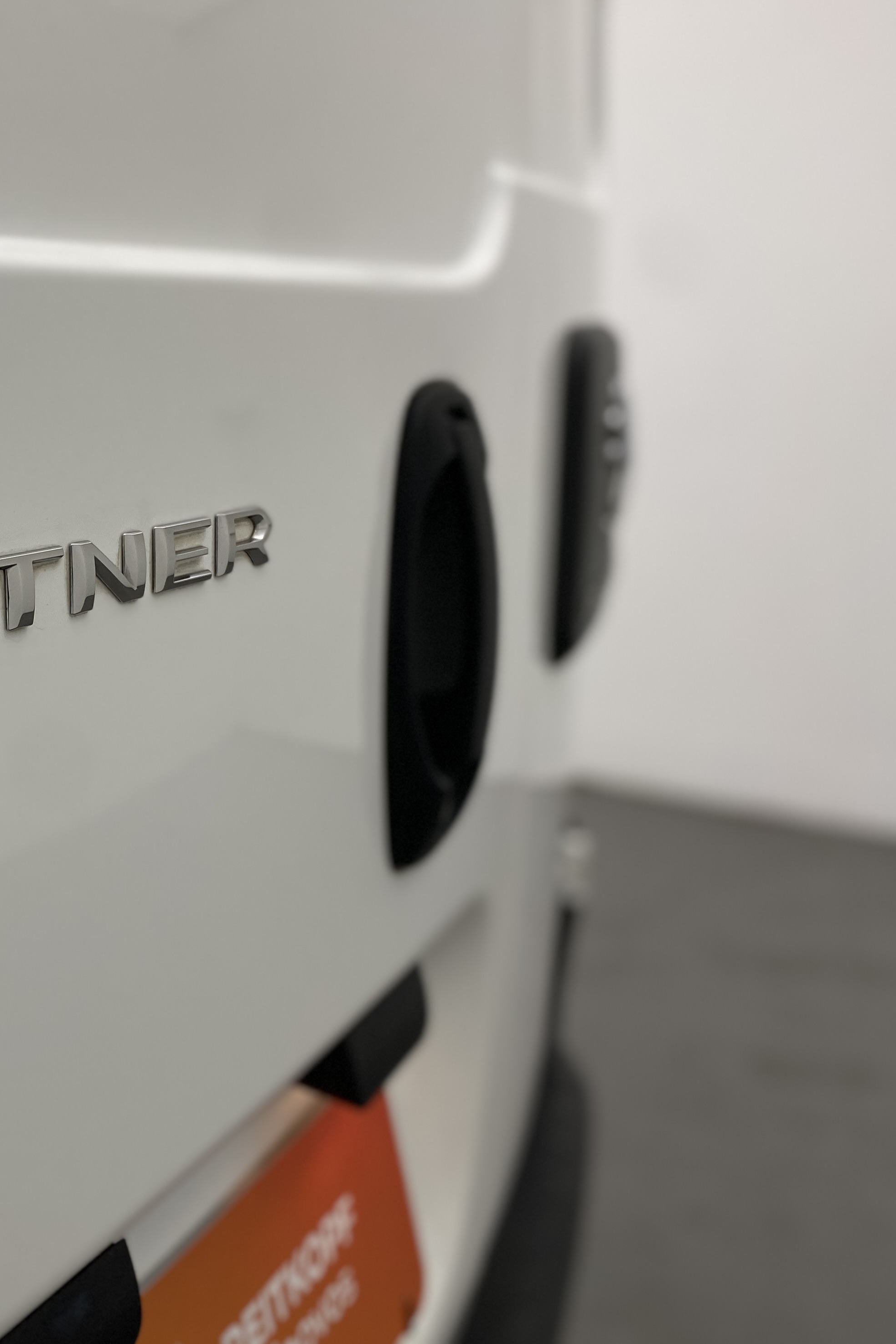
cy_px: 657
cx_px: -8
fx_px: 1381
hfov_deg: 32.9
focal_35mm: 37
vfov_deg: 51.9
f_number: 1.8
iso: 80
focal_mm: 4.25
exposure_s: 1/120
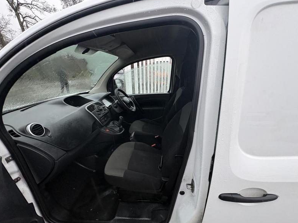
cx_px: 154
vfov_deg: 77.8
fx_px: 138
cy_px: 124
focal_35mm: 16
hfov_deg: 94.5
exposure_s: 1/99
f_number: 2.2
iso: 160
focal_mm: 2.22
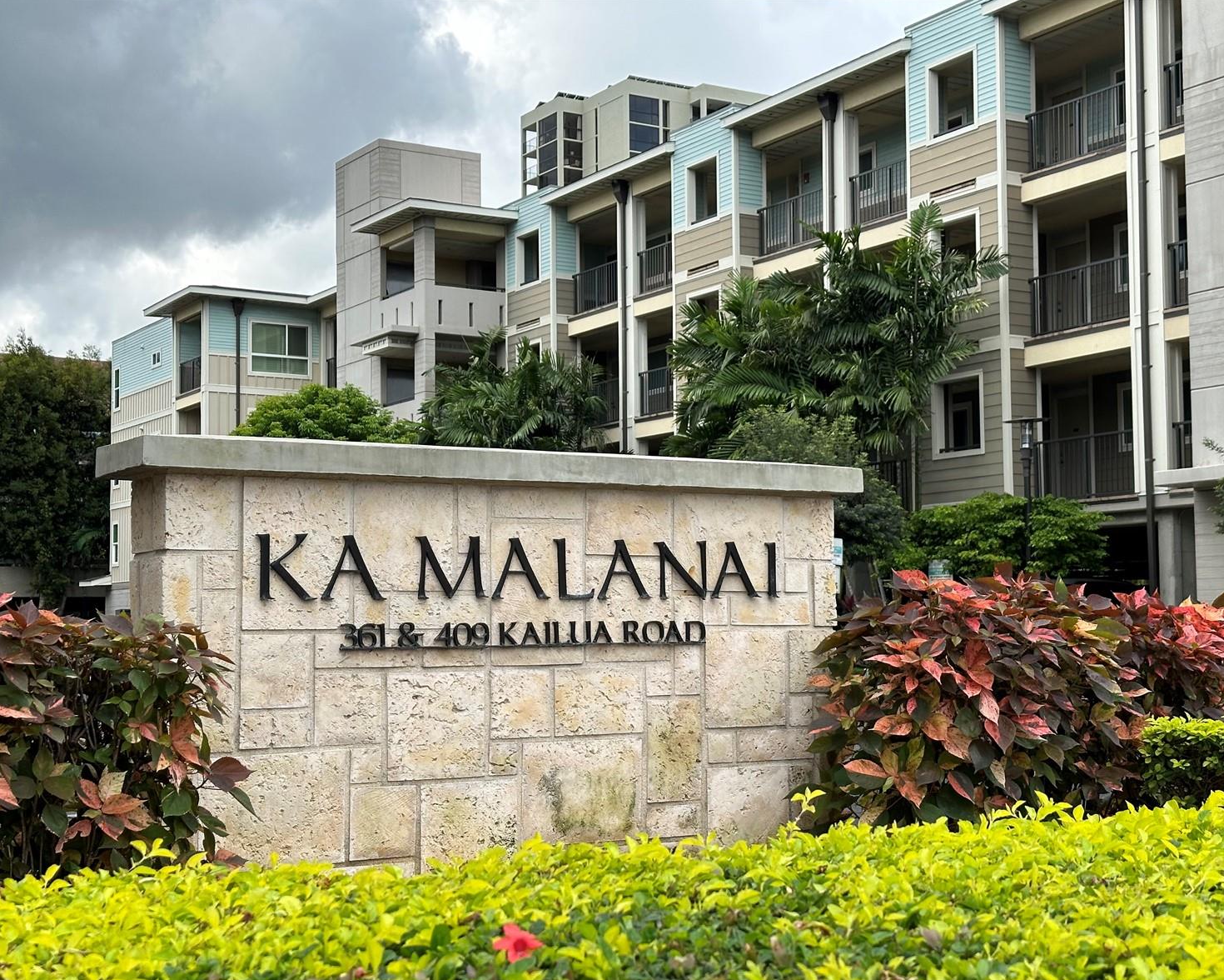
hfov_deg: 36.7
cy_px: 497
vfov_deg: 29.7
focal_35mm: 51
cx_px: 625
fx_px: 1848
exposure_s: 1/1453
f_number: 1.78
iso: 64
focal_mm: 6.86
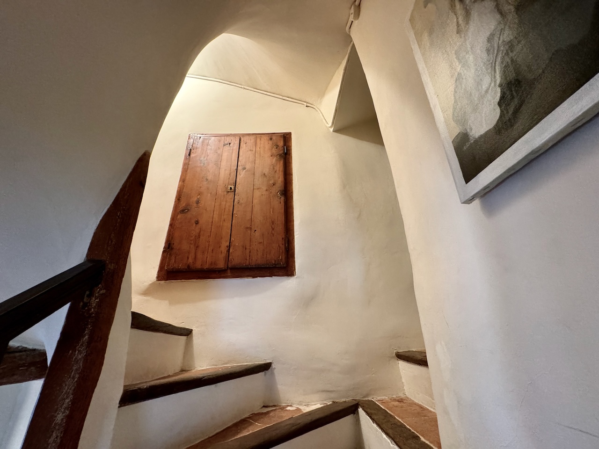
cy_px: 224
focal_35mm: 14
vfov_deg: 85.7
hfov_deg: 102.1
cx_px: 300
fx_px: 242
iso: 640
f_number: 2.2
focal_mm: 2.22
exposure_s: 1/50
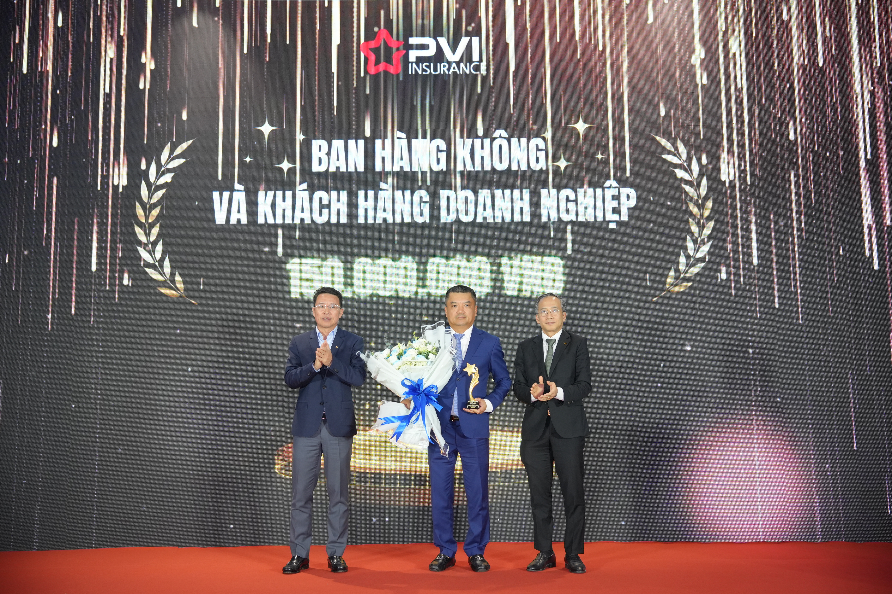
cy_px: 297
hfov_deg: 46.4
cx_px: 446
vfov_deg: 31.9
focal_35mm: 42
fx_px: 1041
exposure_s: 1/250
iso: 1250
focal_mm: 42
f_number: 3.2
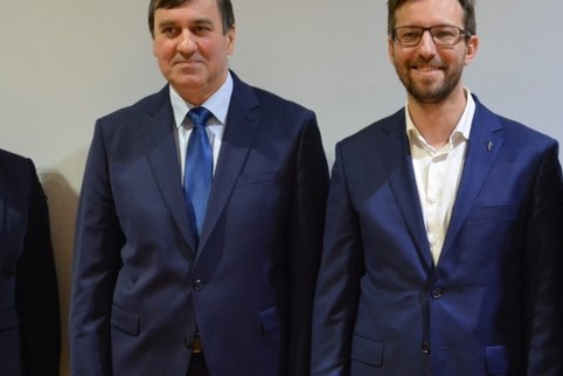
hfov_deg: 24.2
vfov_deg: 16.3
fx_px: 1314
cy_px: 196
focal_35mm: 84
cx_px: 321
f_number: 4.2
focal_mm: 30
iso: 1600
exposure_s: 1/30
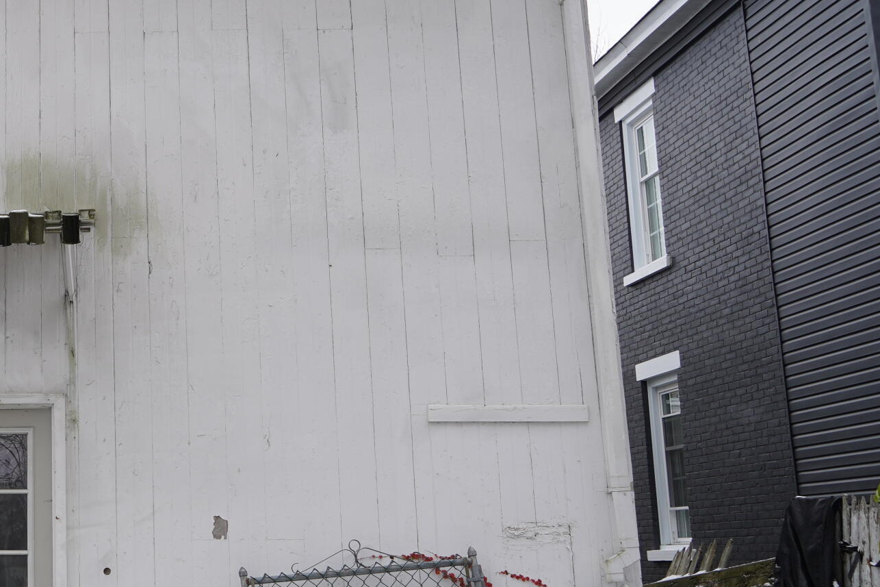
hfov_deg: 32.6
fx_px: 1369
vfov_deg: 24.2
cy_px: 286
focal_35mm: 56
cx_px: -13
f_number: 5
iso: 100
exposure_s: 1/100
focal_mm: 24
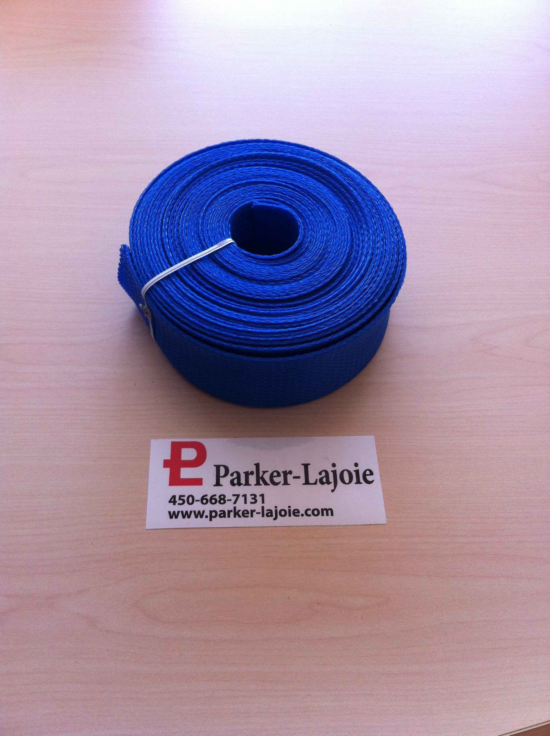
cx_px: 275
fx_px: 743
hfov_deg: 40.6
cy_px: 368
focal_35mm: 35
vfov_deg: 52.7
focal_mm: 3.85
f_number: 2.8
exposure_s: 1/120
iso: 100
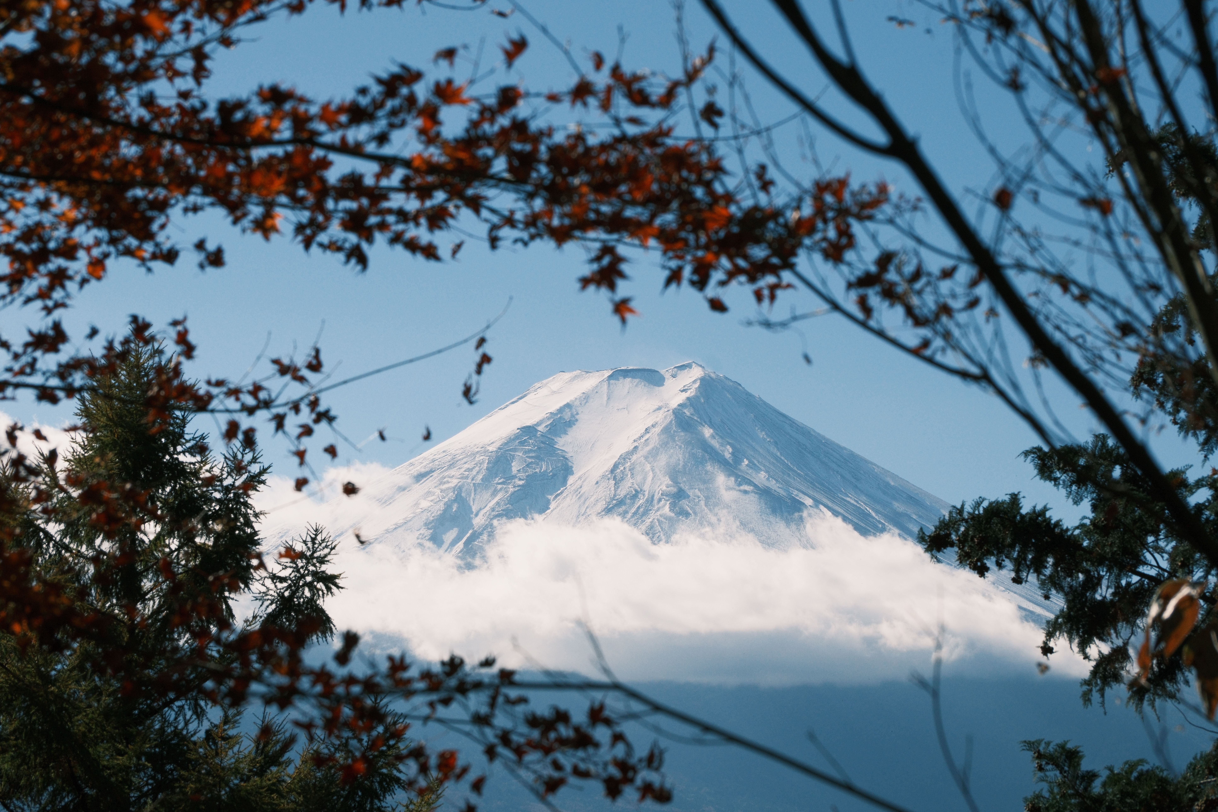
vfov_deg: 13.0
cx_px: 609
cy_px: 406
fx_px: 3552
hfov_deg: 19.5
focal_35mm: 105
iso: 500
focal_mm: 70
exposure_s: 1/1300
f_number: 10
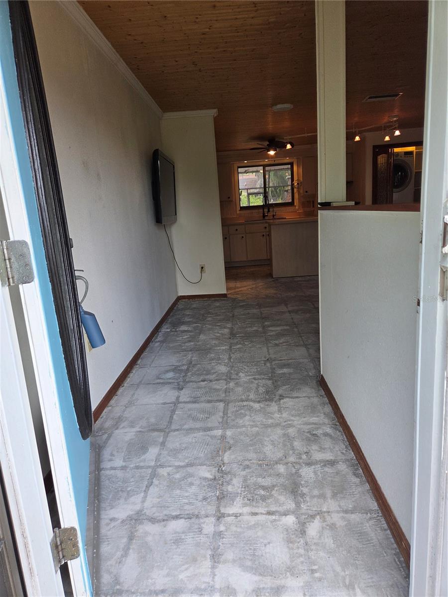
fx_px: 397
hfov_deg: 58.9
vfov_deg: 73.9
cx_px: 224
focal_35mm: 23
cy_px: 298
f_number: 1.8
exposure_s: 1/120
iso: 32
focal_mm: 5.4
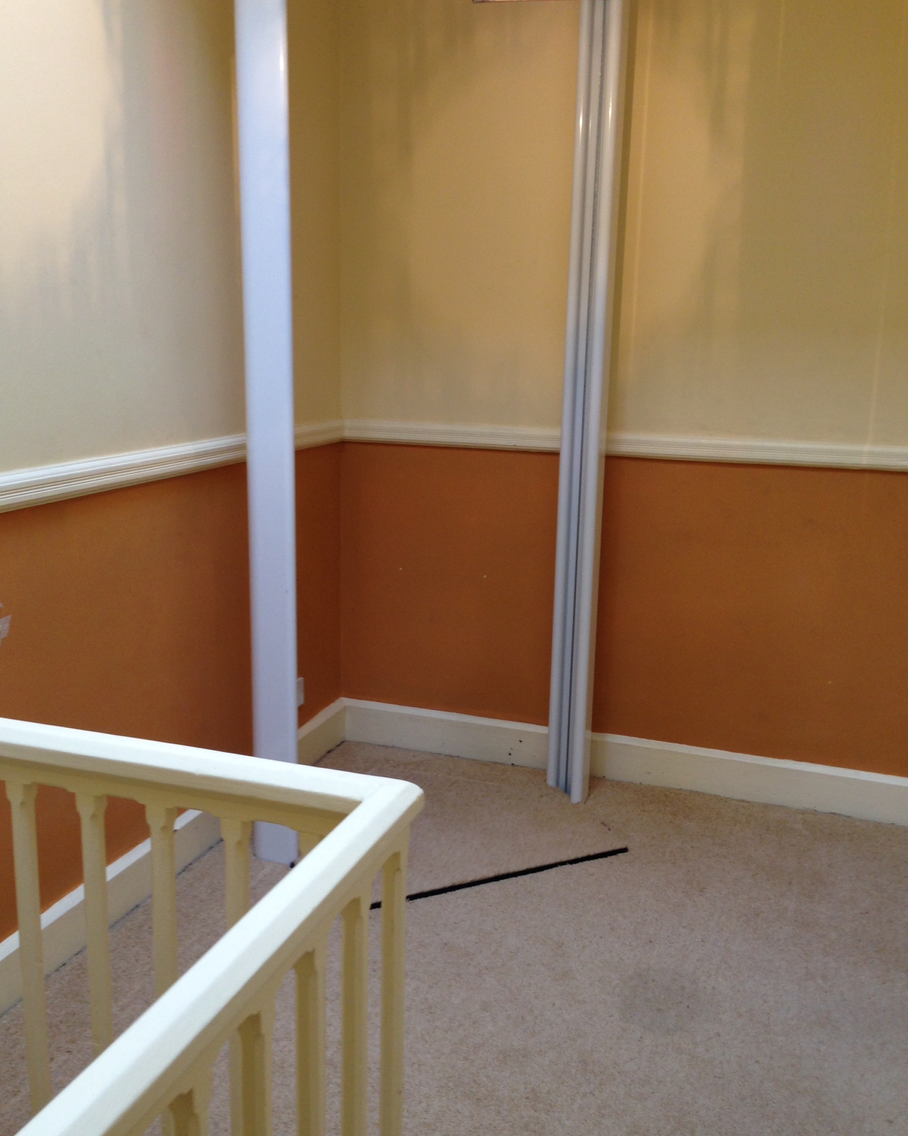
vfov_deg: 51.5
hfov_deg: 42.2
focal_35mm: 35
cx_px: 449
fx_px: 1176
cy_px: 577
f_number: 2.4
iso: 64
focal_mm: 4.12
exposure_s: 1/20
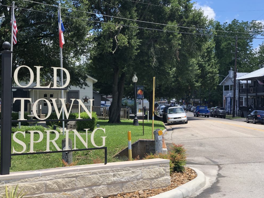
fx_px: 412
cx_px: 127
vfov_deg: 27.0
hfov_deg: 35.5
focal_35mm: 54
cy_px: 96
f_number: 2.4
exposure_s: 1/571
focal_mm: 6
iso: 16
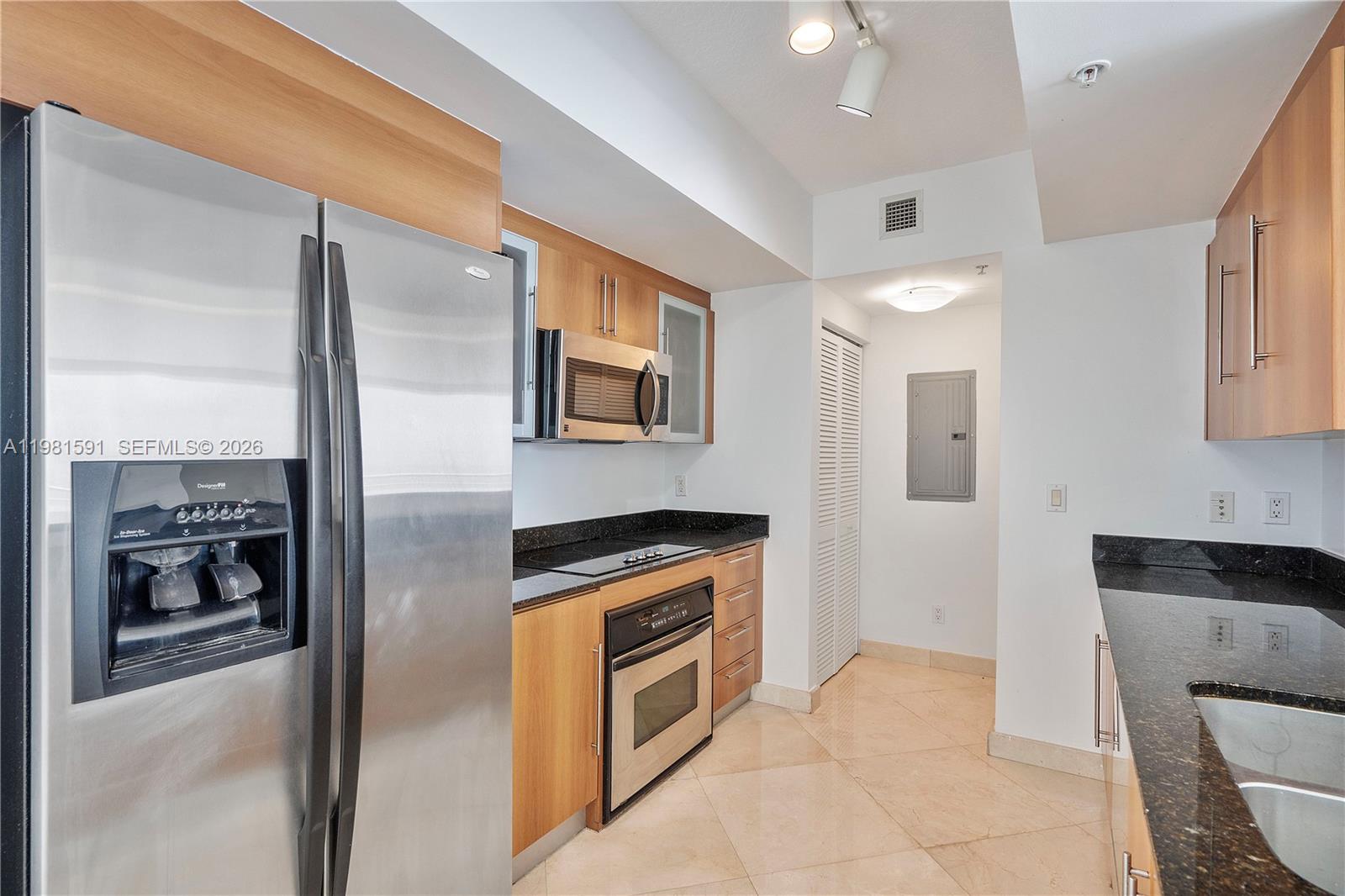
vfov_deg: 73.7
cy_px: 448
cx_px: 672
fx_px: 598
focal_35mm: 16
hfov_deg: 96.7
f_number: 8
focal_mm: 16
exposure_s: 1/30
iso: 640
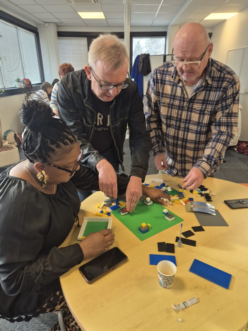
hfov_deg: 58.9
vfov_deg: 73.9
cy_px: 166
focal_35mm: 23
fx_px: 220
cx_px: 124
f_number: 1.8
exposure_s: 1/100
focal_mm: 5.4
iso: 100
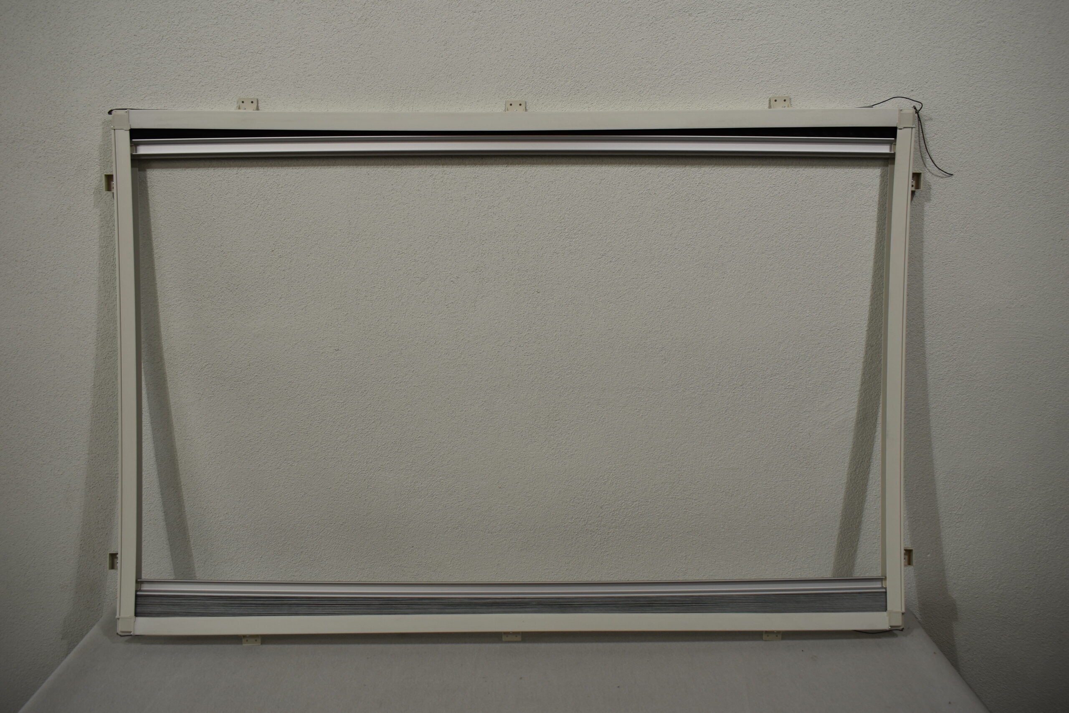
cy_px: 356
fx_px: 891
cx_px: 534
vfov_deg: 43.6
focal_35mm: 30
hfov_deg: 61.9
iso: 200
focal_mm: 20
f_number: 5.6
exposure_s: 1/125
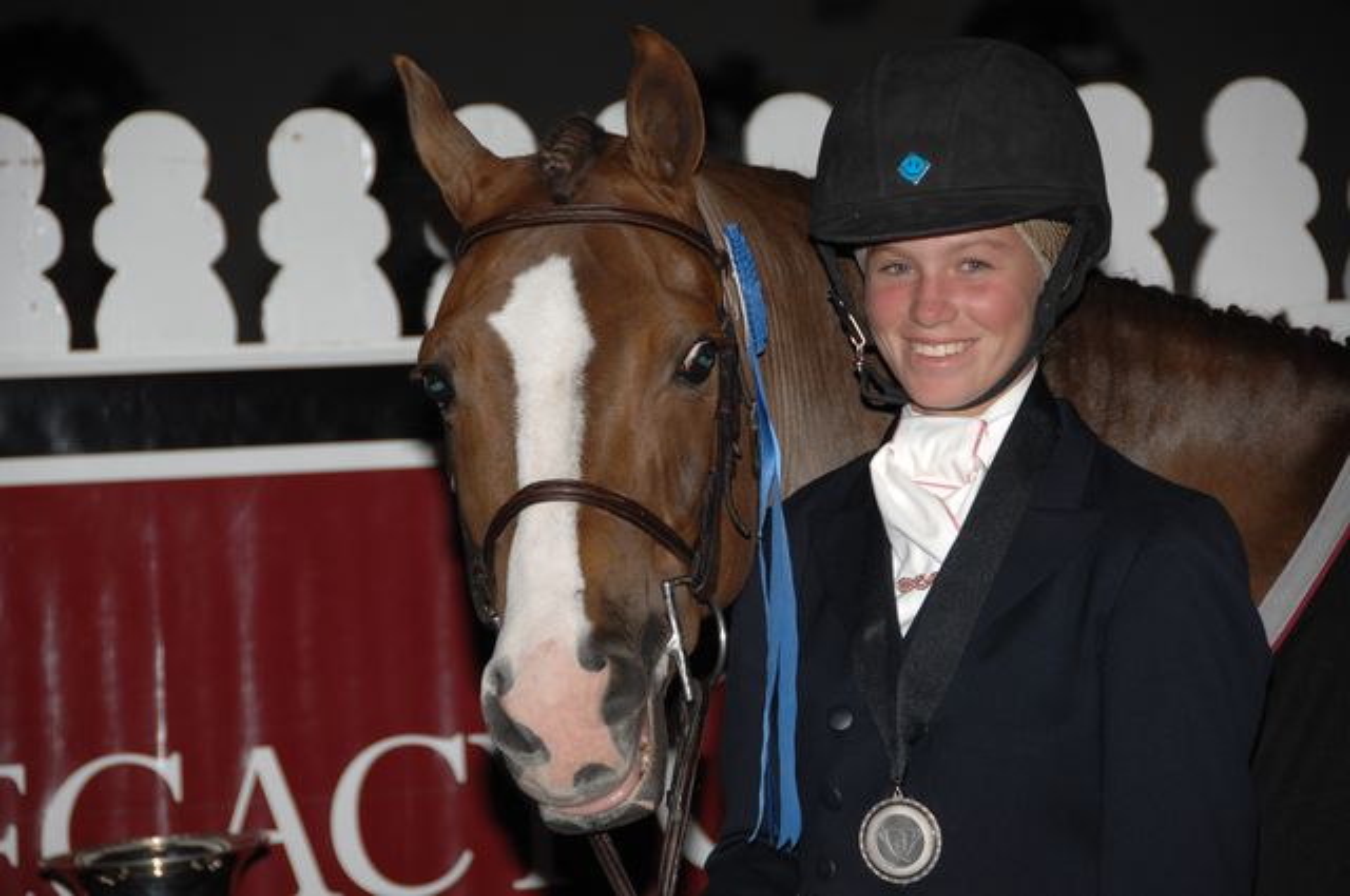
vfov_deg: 8.1
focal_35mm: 168
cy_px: 448
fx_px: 6292
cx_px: 675
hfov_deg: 12.2
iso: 100
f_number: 5.3
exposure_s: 1/125
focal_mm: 112
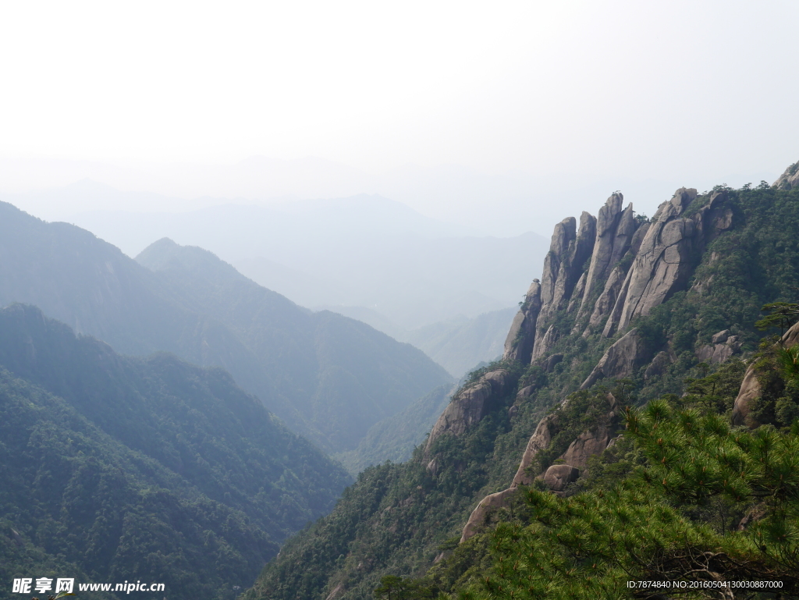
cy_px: 300
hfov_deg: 46.8
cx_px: 400
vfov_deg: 36.0
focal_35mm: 40
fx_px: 924
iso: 160
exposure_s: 1/320
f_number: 8
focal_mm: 20
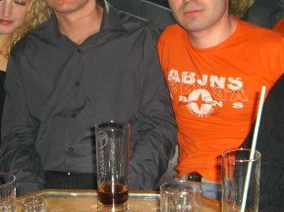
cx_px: 183
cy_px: 55
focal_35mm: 79
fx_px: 647
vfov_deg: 18.5
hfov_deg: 24.7
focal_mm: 7.9
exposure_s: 1/60
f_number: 2.8
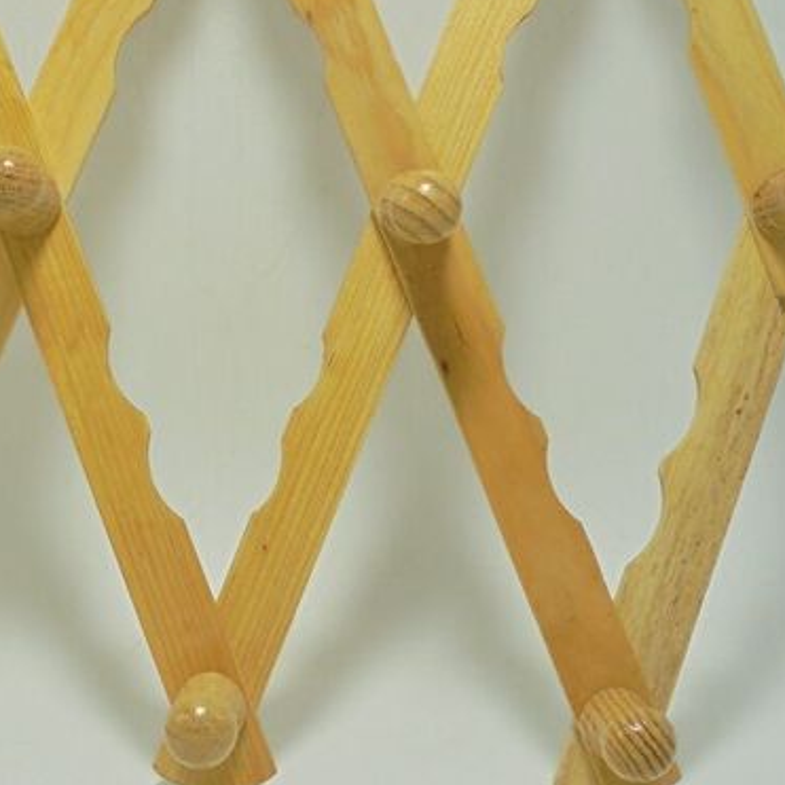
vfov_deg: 23.5
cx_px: 238
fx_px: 1873
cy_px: 252
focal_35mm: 73
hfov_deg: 23.5
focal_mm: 6.1
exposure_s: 1/80
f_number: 4
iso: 100
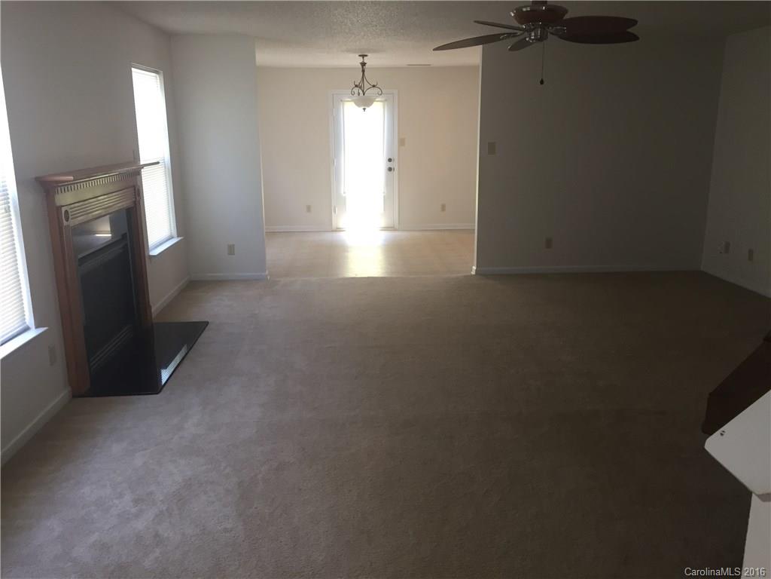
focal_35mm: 29
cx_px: 386
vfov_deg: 48.2
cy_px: 290
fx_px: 646
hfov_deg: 61.7
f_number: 2.2
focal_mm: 4.15
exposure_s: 1/30
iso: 64
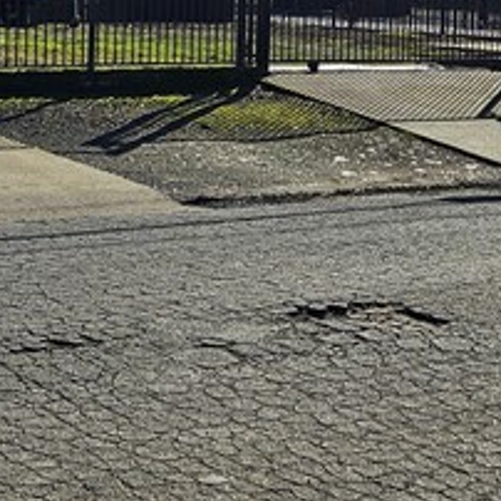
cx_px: 47
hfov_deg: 16.7
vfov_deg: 16.2
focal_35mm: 103
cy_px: -102
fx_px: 1687
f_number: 1.8
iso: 25
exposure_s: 1/3747
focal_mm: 5.4
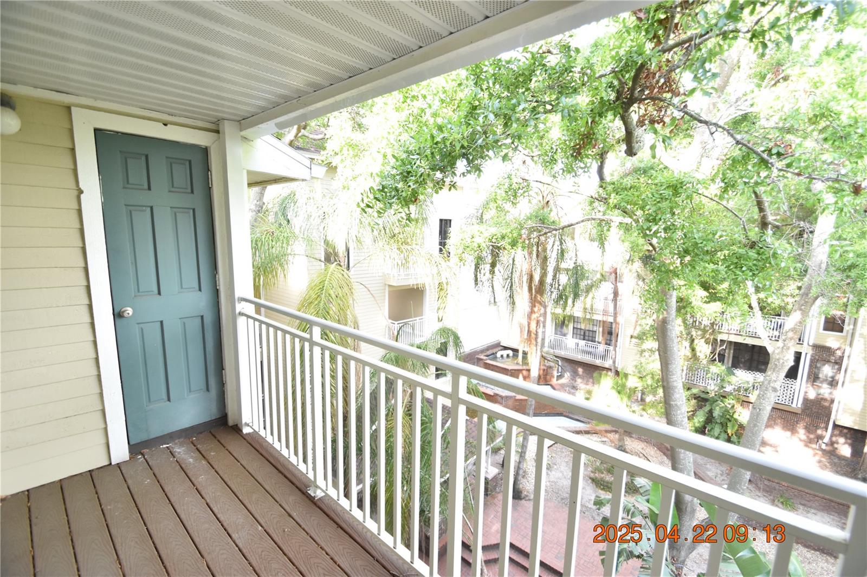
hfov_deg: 100.4
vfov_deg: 77.3
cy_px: 288
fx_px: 361
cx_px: 434
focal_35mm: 15
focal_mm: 10
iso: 800
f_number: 4
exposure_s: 1/180
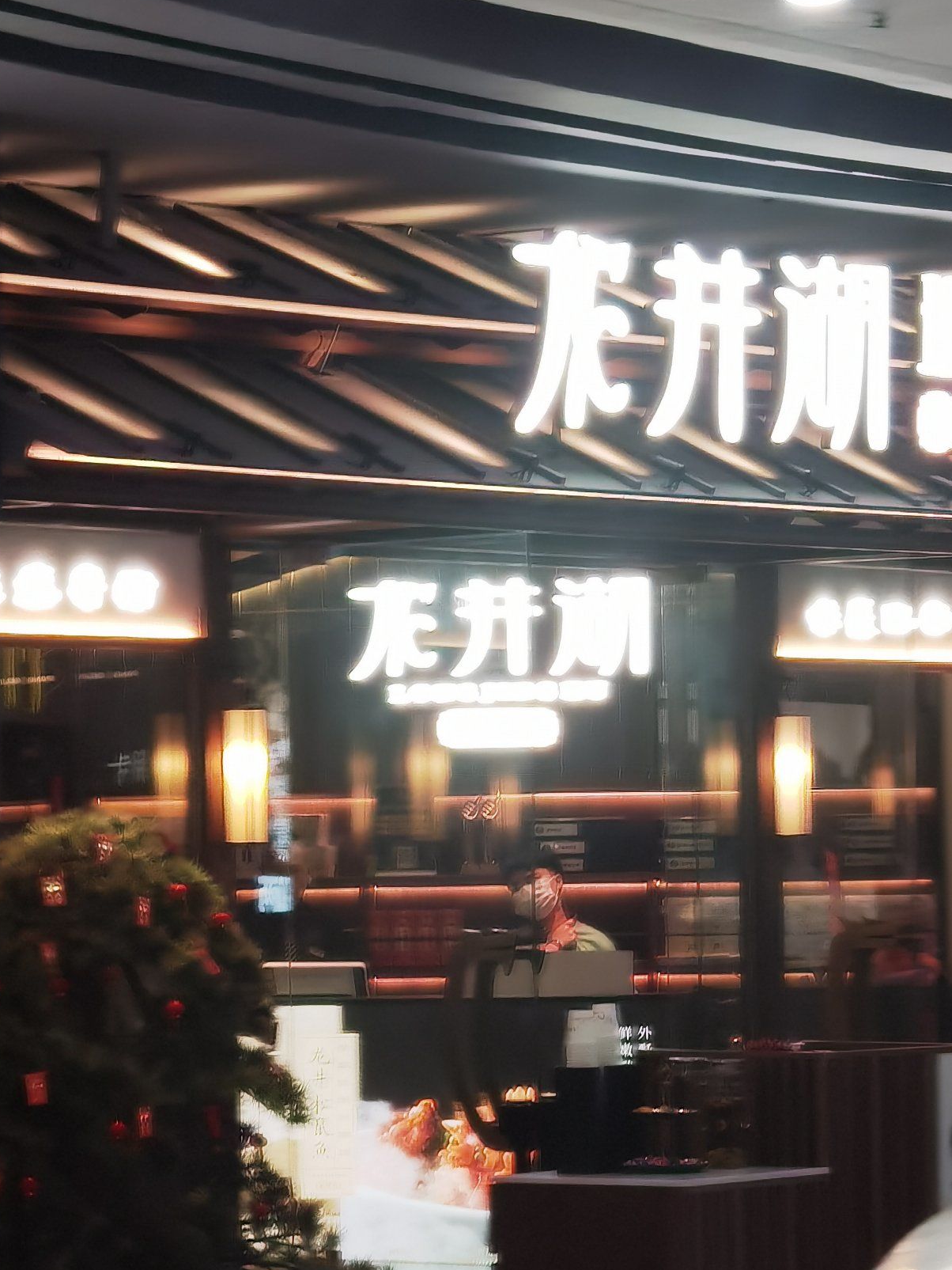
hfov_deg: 10.0
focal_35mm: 148
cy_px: 811
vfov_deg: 13.3
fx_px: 5426
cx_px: 507
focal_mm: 6.71
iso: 50
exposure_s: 1/79.4
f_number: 1.9
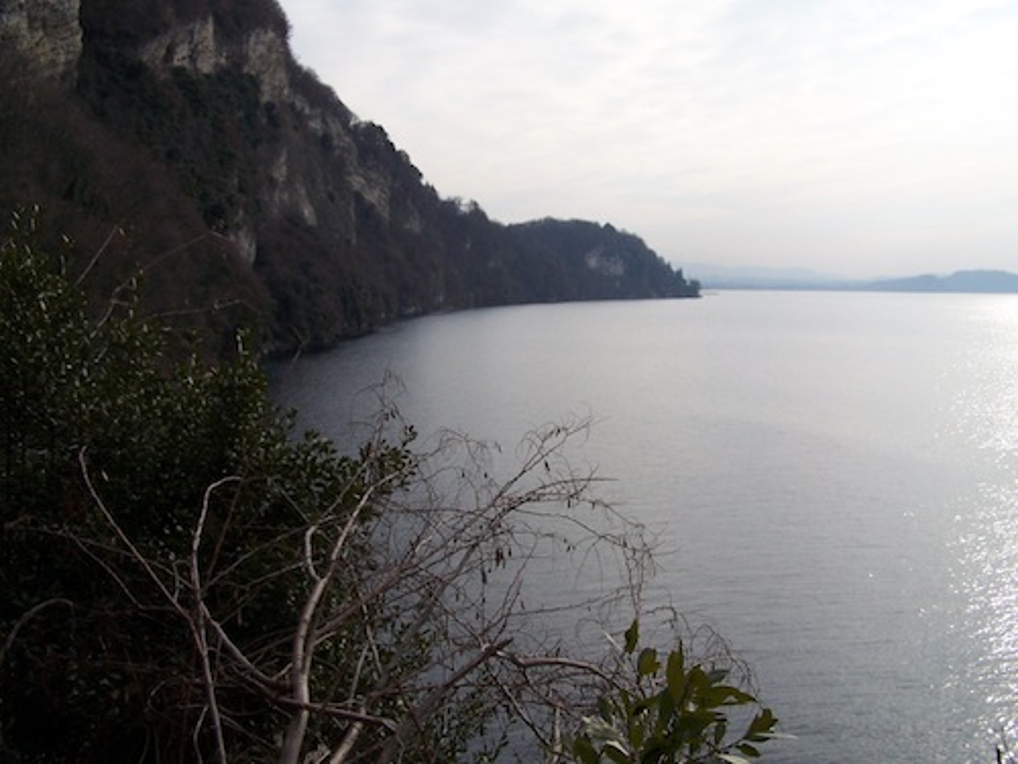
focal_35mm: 38
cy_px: 382
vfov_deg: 37.7
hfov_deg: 49.0
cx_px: 509
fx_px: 1118
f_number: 4
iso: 80
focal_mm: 6.3
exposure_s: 1/1000
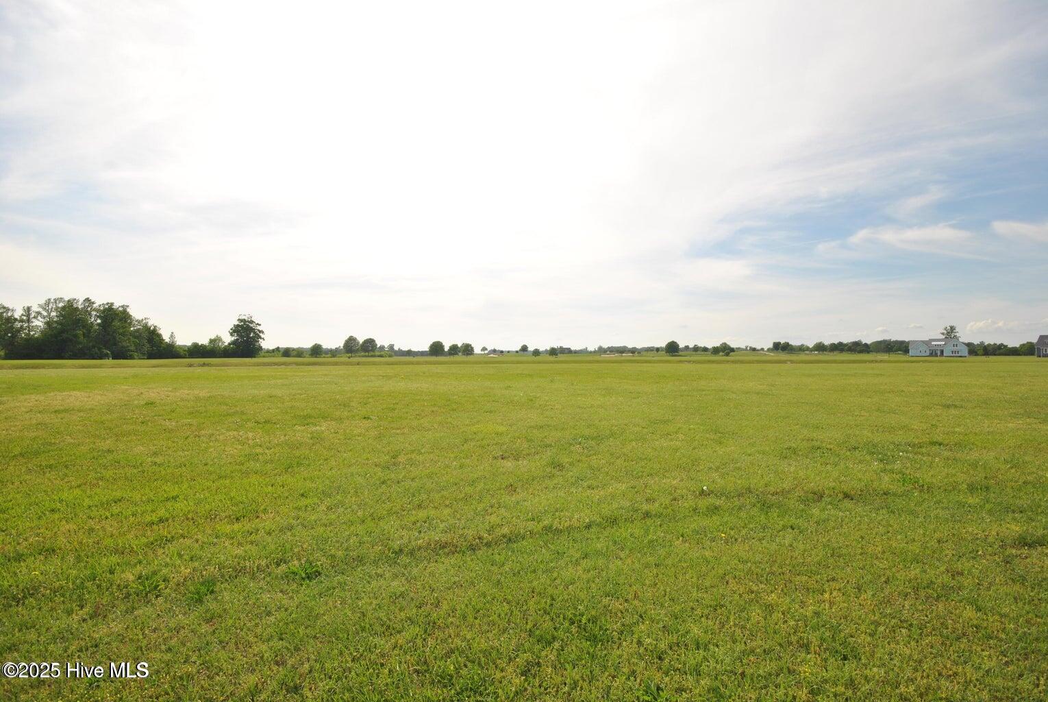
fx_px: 481
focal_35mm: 16
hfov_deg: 94.9
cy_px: 351
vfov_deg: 72.2
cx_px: 524
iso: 100
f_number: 10
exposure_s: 1/200
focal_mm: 11
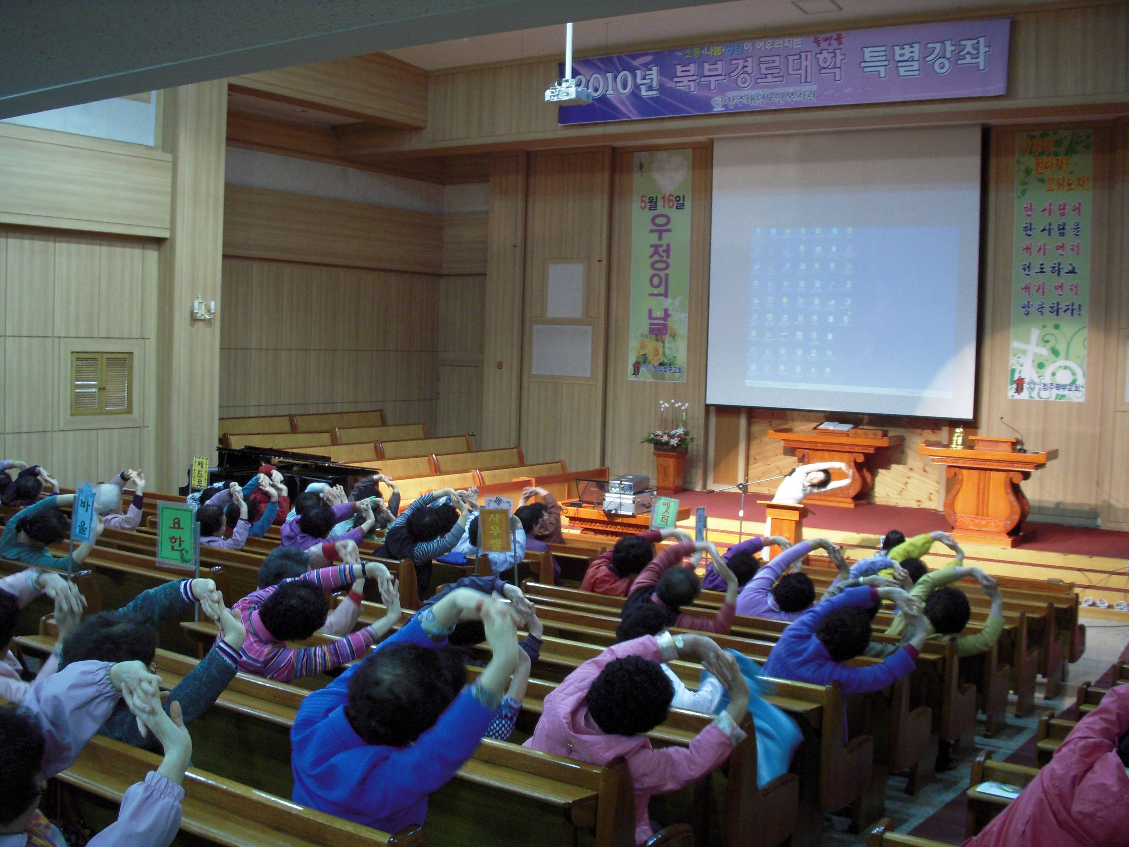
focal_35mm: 38
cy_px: 424
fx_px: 1239
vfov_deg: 37.7
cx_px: 564
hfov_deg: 49.0
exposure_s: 1/13
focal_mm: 6.3
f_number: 3.3
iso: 200
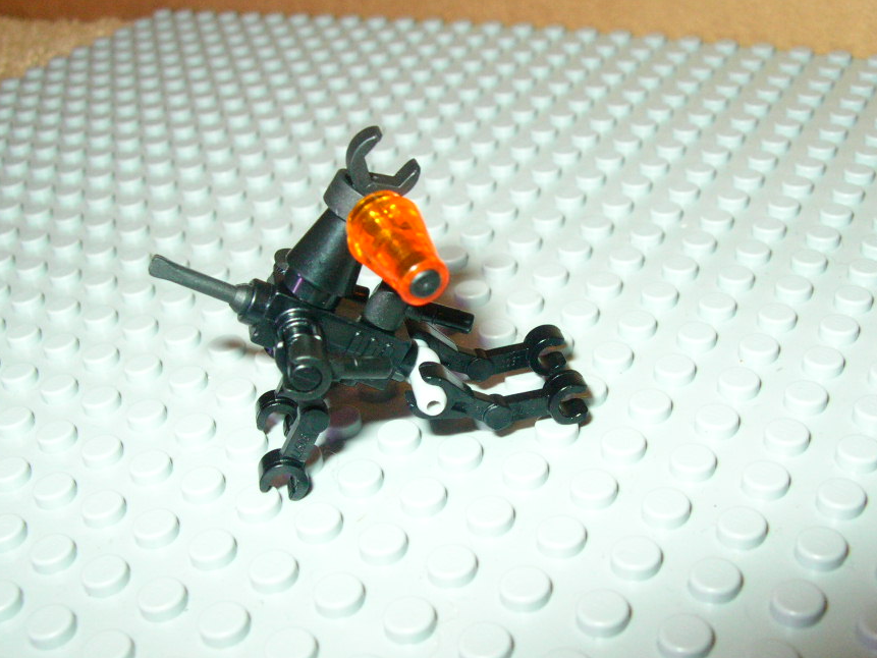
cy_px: 382
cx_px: 460
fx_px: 1115
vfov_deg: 32.8
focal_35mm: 44
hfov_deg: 42.9
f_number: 3.8
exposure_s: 1/60.1
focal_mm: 6.2
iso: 200
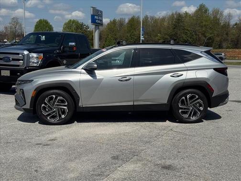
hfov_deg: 39.7
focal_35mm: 48
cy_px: 90
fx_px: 334
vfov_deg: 30.3
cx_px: 120
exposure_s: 1/10526
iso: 80
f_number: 1.78
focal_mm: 6.76
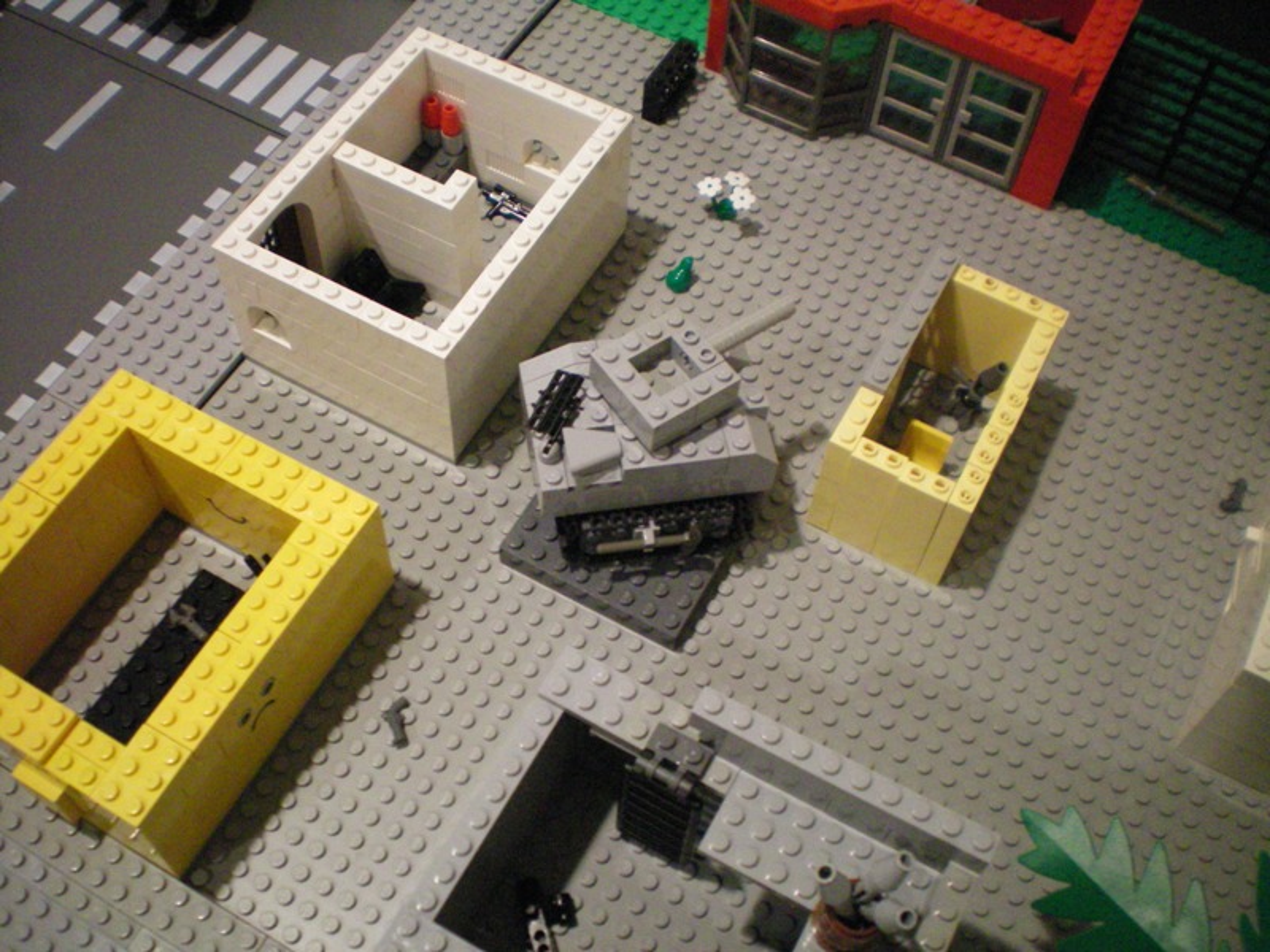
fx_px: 1394
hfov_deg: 49.0
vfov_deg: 37.7
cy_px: 476
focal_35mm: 38
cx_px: 635
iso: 400
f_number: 3.1
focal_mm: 6.3
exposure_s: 1/20
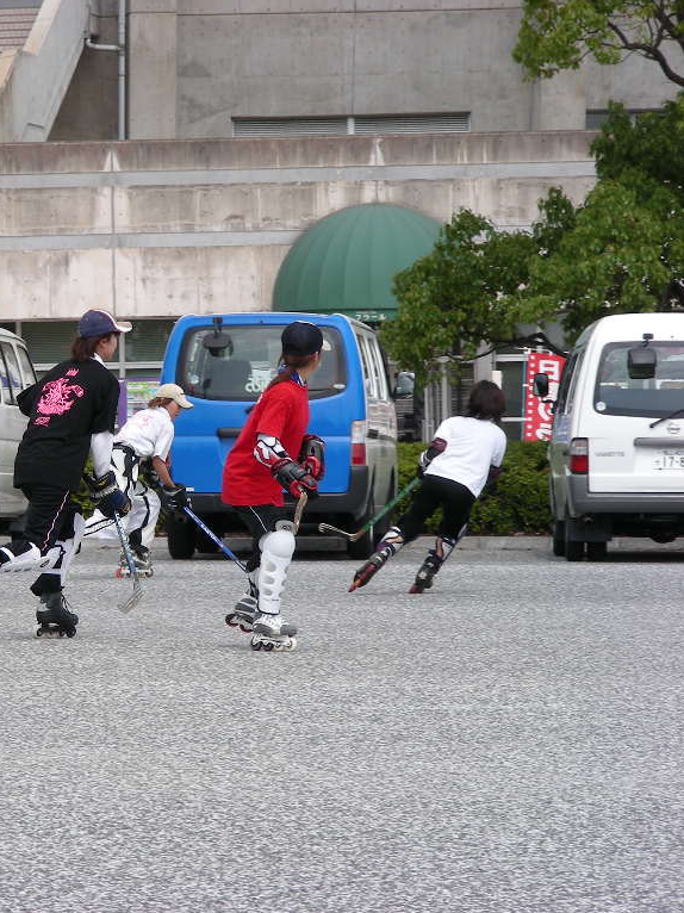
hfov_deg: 6.4
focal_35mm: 230
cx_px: 80
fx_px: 6063
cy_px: 456
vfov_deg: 8.6
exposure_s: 1/404
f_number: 4
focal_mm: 28.7
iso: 50
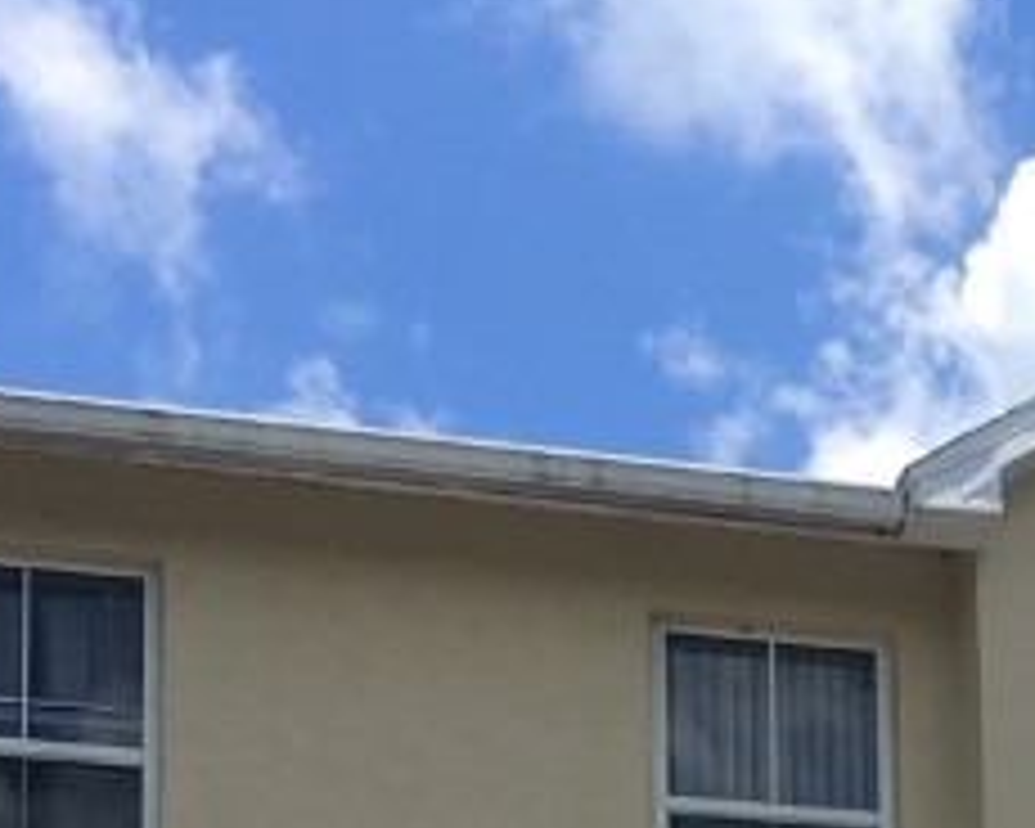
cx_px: 1516
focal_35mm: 126
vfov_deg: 11.1
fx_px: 3860
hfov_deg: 14.3
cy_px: 1692
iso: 25
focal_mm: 4.15
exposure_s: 1/1115
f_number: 2.2
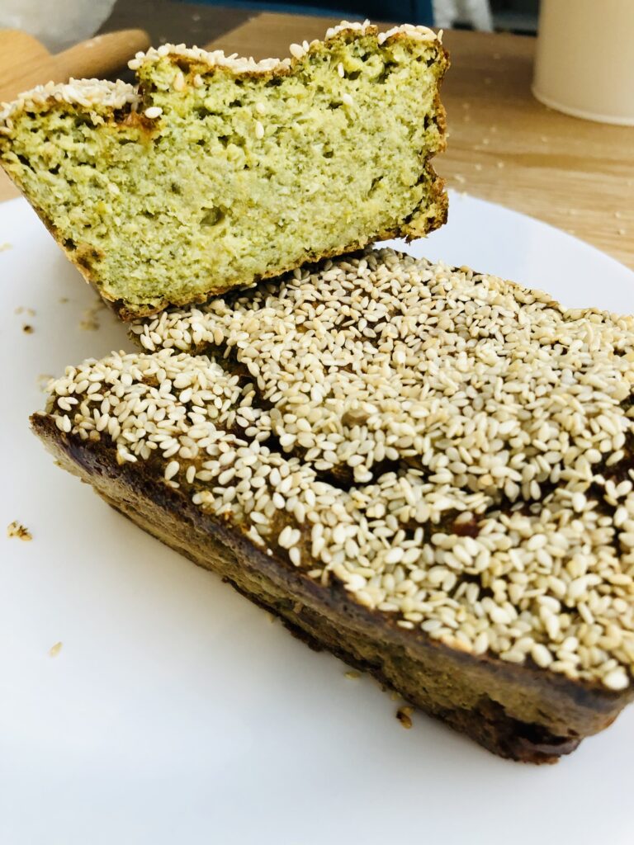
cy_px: 422
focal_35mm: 28
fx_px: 684
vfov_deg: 63.4
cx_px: 317
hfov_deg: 49.7
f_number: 1.8
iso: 40
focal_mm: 4
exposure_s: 1/25
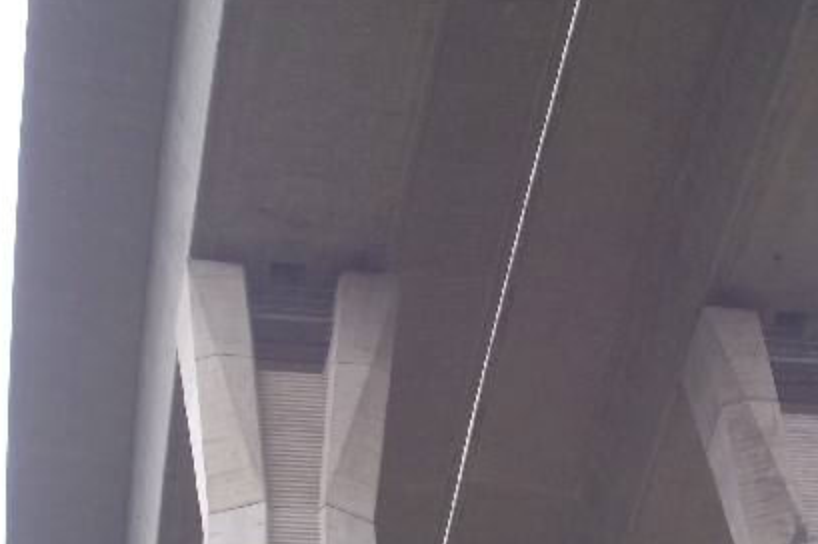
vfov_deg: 11.6
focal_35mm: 118
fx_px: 2679
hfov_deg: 17.3
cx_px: 510
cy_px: 316
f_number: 4.1
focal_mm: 13.5
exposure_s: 1/90
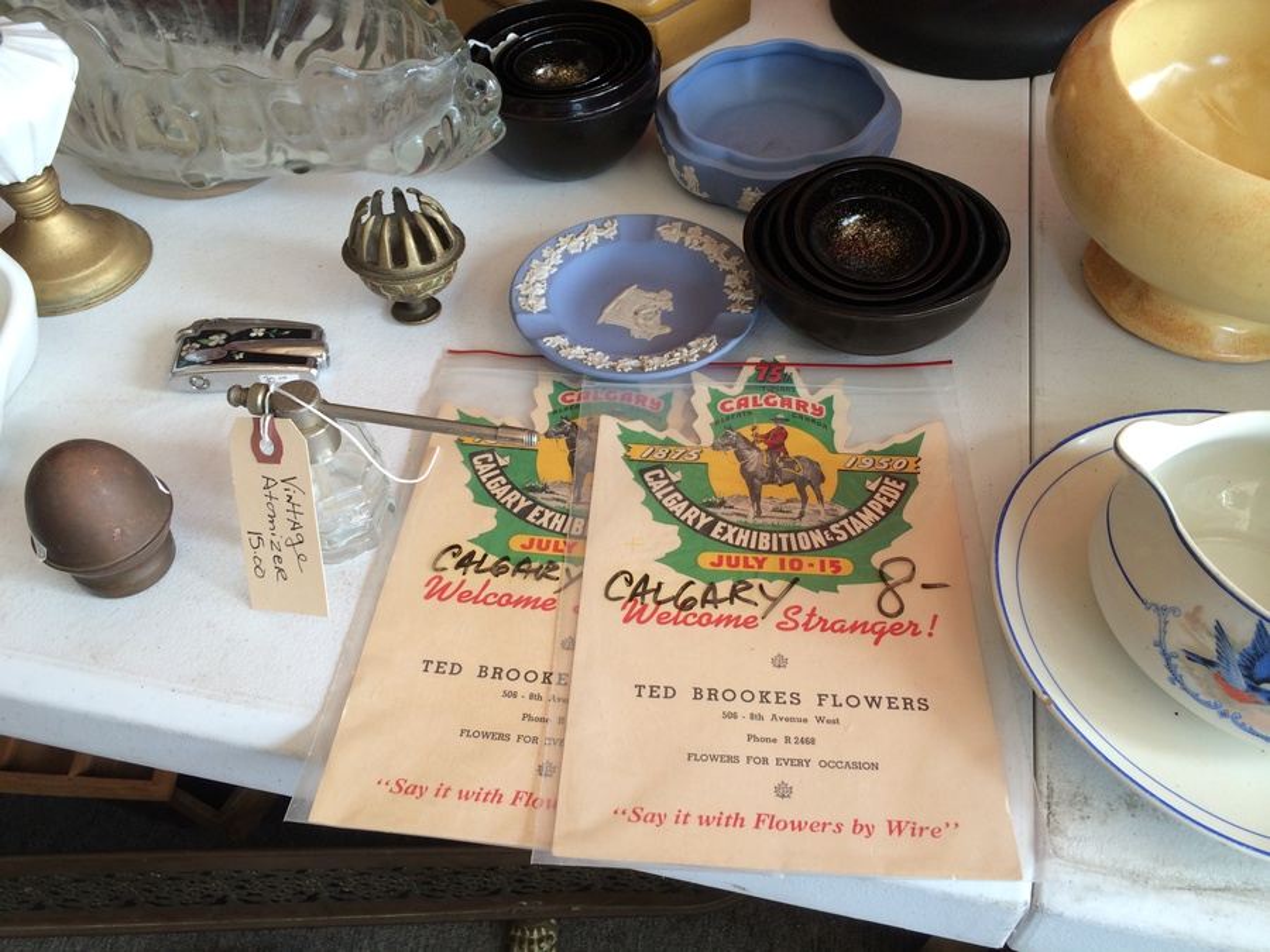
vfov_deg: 46.8
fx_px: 1101
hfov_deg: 60.0
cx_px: 635
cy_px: 476
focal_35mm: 30
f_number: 2.2
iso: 40
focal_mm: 4.12
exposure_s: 1/50
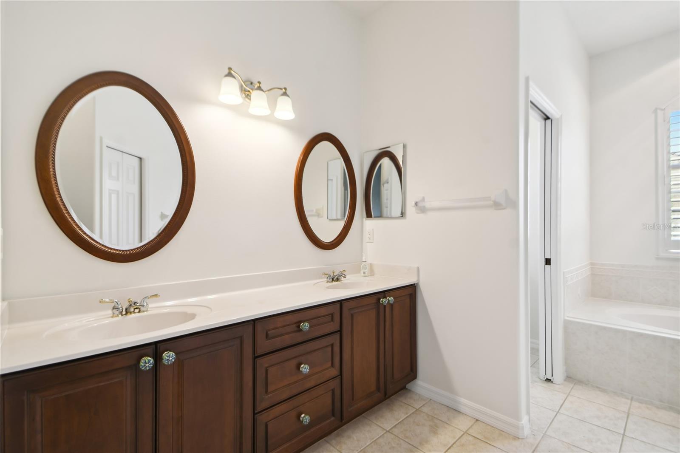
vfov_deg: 77.3
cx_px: 340
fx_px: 283
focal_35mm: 15
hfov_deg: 100.4
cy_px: 226
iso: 100
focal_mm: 10
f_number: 7.1
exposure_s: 1/40
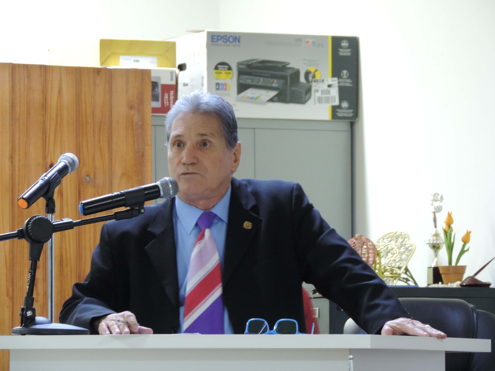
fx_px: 3932
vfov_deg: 5.4
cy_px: 186
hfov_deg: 7.2
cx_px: 248
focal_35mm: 275
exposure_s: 1/6
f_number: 4.7
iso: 800
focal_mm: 49
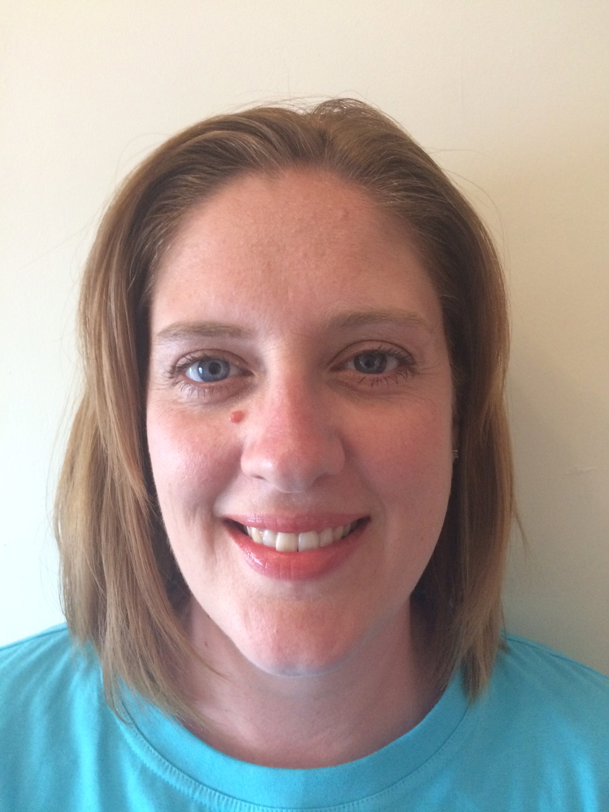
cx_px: 304
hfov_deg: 48.2
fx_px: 680
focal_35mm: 29
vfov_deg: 61.7
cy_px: 406
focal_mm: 4.15
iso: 250
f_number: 2.2
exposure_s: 1/33
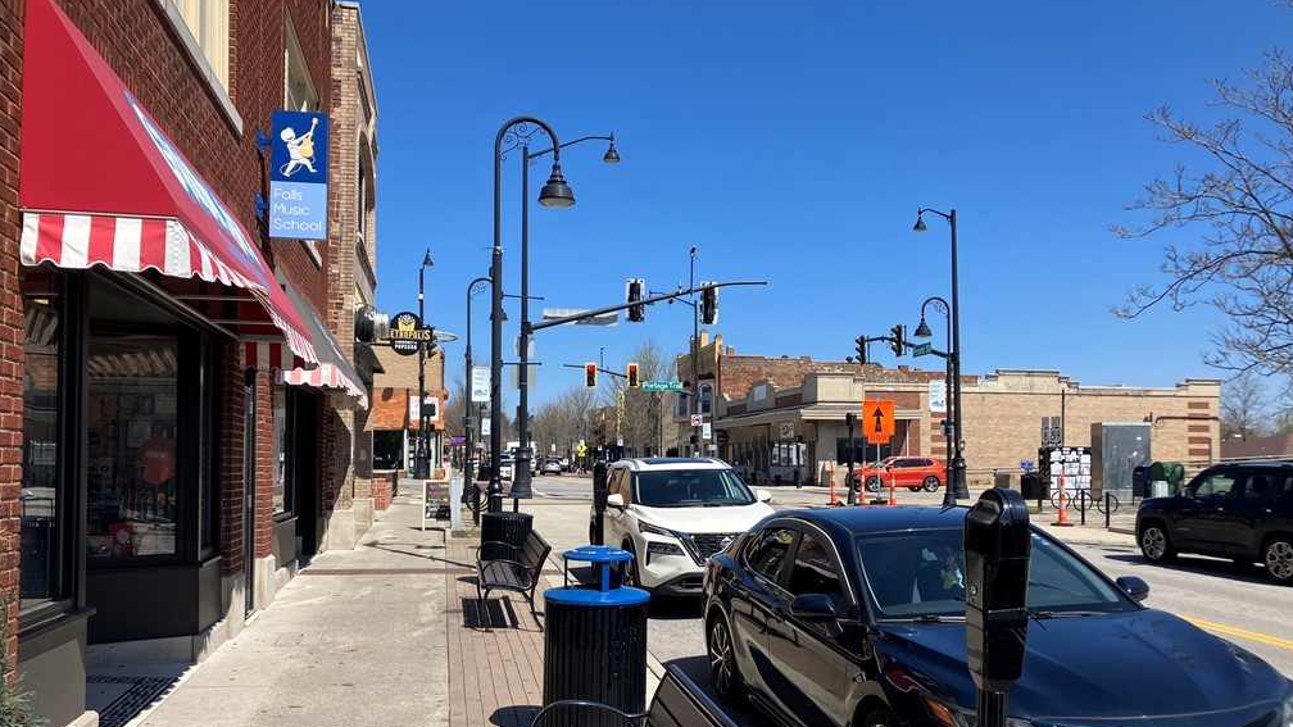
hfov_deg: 62.6
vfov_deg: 37.7
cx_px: 650
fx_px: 1063
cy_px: 427
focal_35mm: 31
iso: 32
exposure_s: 1/2114
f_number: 1.8
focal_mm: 3.99
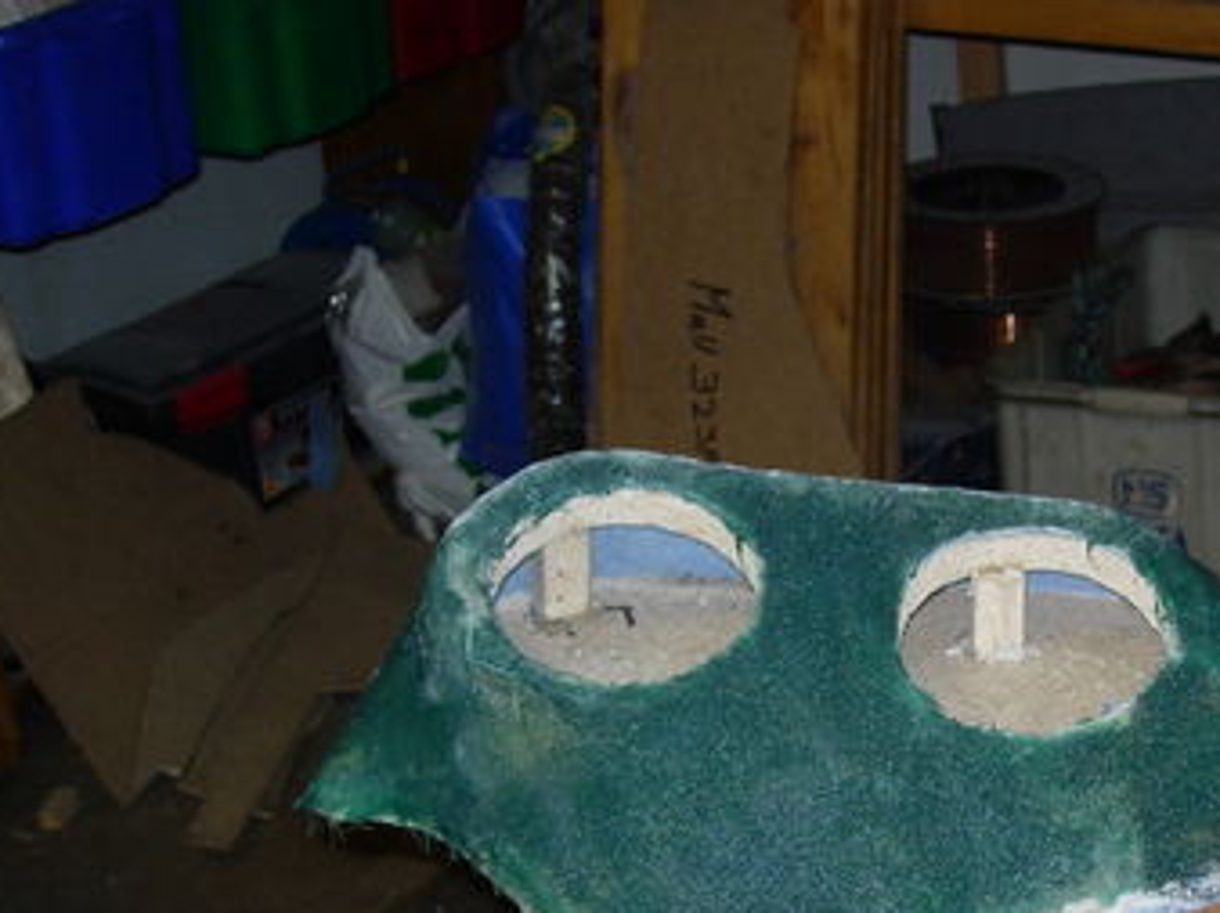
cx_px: 1014
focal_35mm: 72
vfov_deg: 20.0
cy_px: 808
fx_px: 2536
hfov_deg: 26.4
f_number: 2.8
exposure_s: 1/64
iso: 79
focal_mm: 7.8
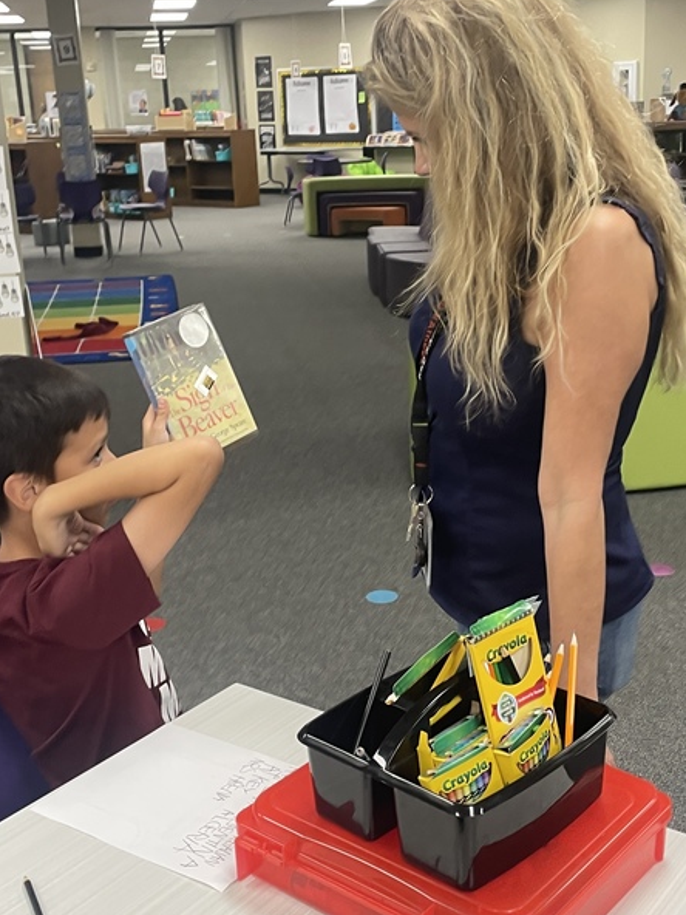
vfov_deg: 42.1
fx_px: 1189
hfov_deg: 32.2
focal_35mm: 45
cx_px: 383
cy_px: 450
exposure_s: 1/60
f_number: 1.6
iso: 80
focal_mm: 4.2
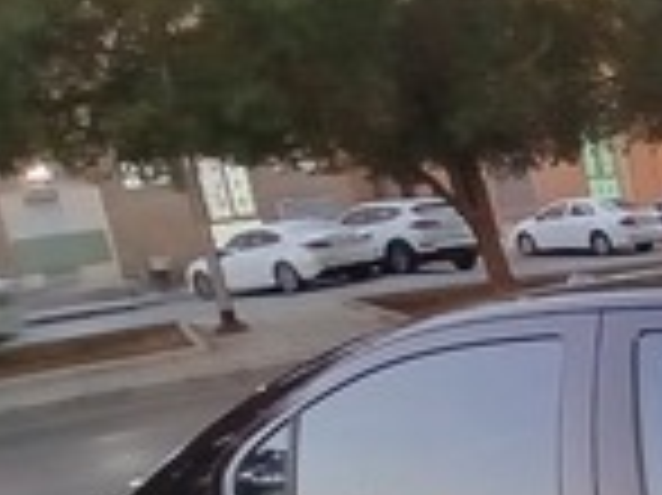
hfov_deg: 26.7
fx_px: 1013
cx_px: 975
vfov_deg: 25.7
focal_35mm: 53
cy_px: 524
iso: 500
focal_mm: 1.4
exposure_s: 1/25
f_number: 2.2
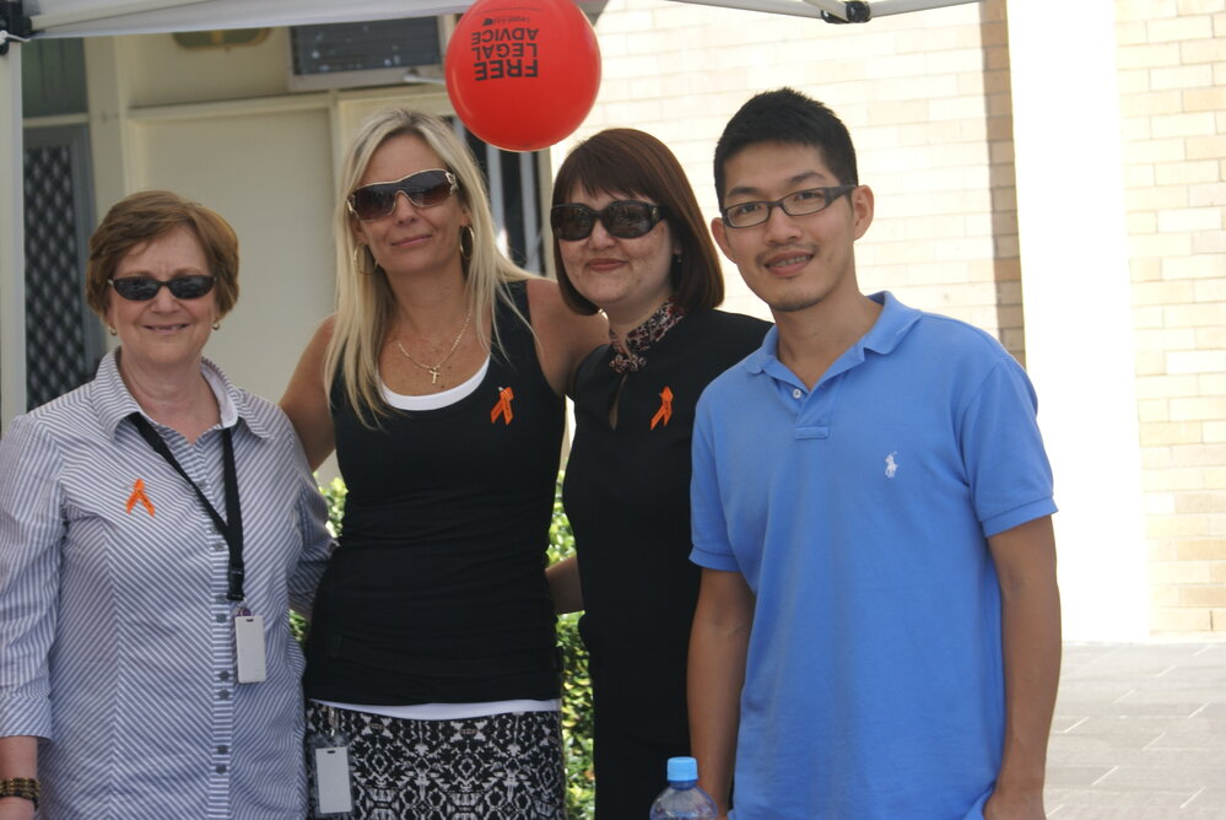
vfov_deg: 15.2
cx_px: 613
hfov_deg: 22.6
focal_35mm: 90
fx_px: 3068
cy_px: 410
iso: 100
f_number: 7.1
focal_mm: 60
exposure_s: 1/160
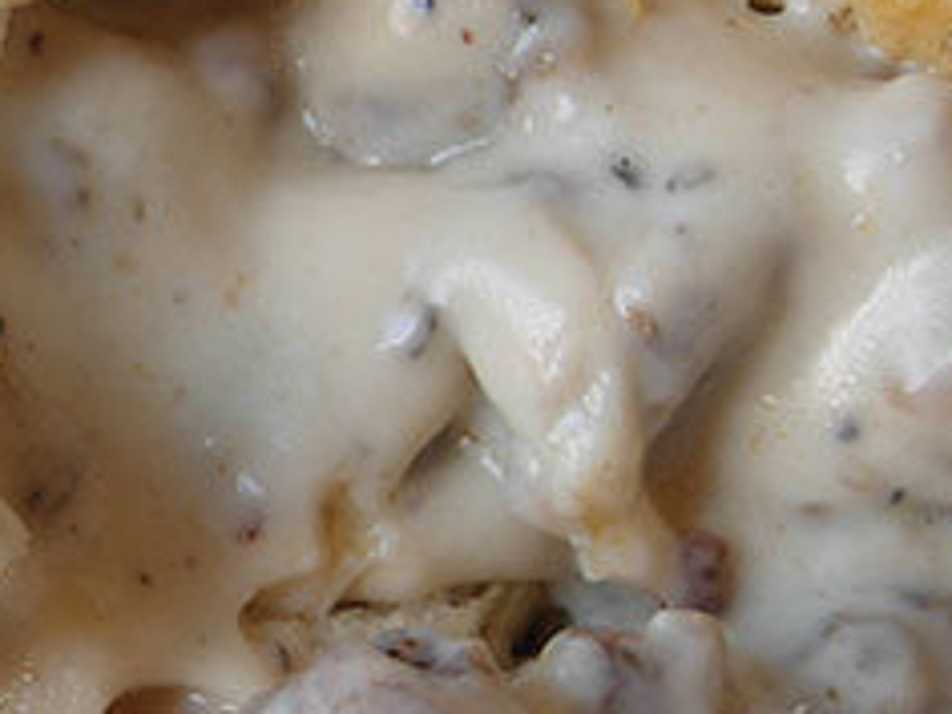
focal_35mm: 184
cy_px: 389
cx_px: -61
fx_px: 5060
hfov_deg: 10.6
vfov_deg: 8.1
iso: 50
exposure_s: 1/15.1
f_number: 3.5
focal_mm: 12.9
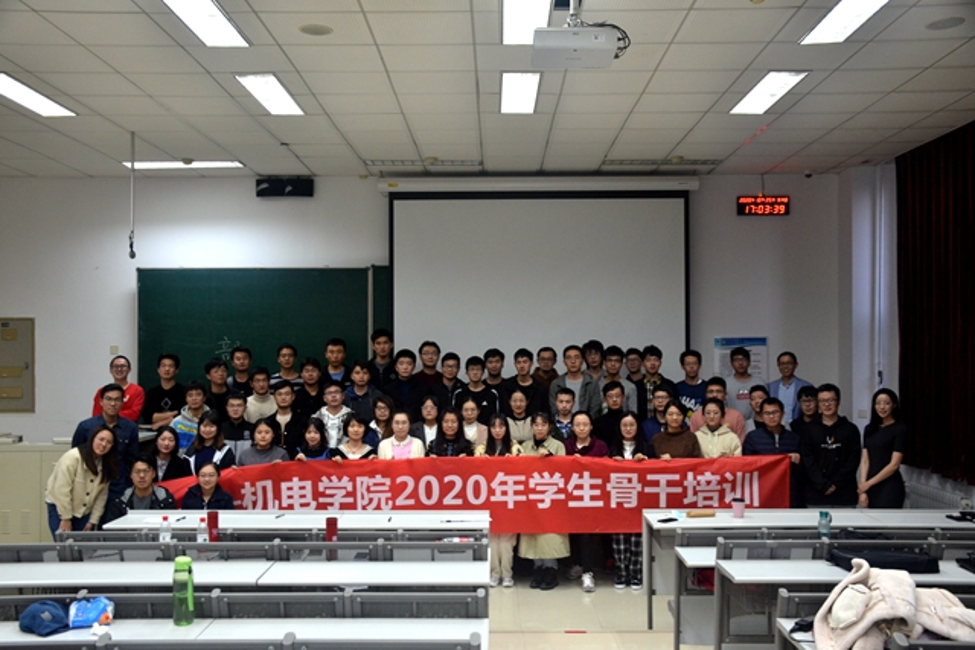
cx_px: 488
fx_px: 975
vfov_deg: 36.9
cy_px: 325
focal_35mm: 36
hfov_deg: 53.1
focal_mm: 24
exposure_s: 1/45
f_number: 3.8
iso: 800
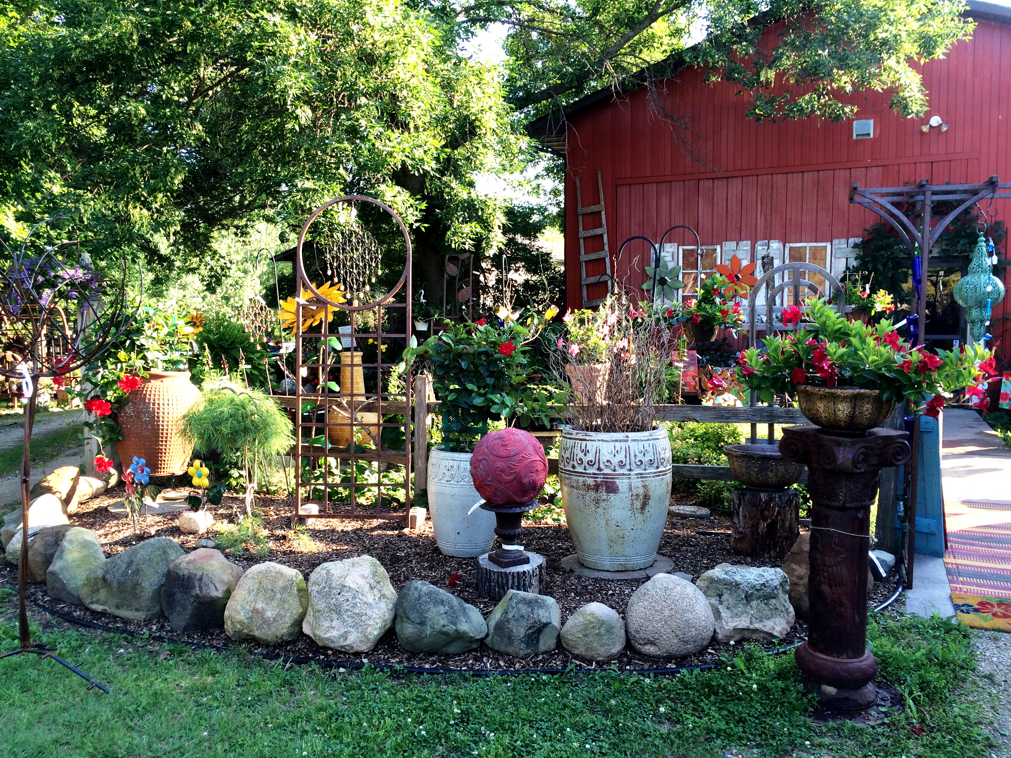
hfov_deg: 61.7
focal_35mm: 29
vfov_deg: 48.2
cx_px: 506
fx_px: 847
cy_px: 379
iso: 32
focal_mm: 4.15
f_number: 2.2
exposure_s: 1/132
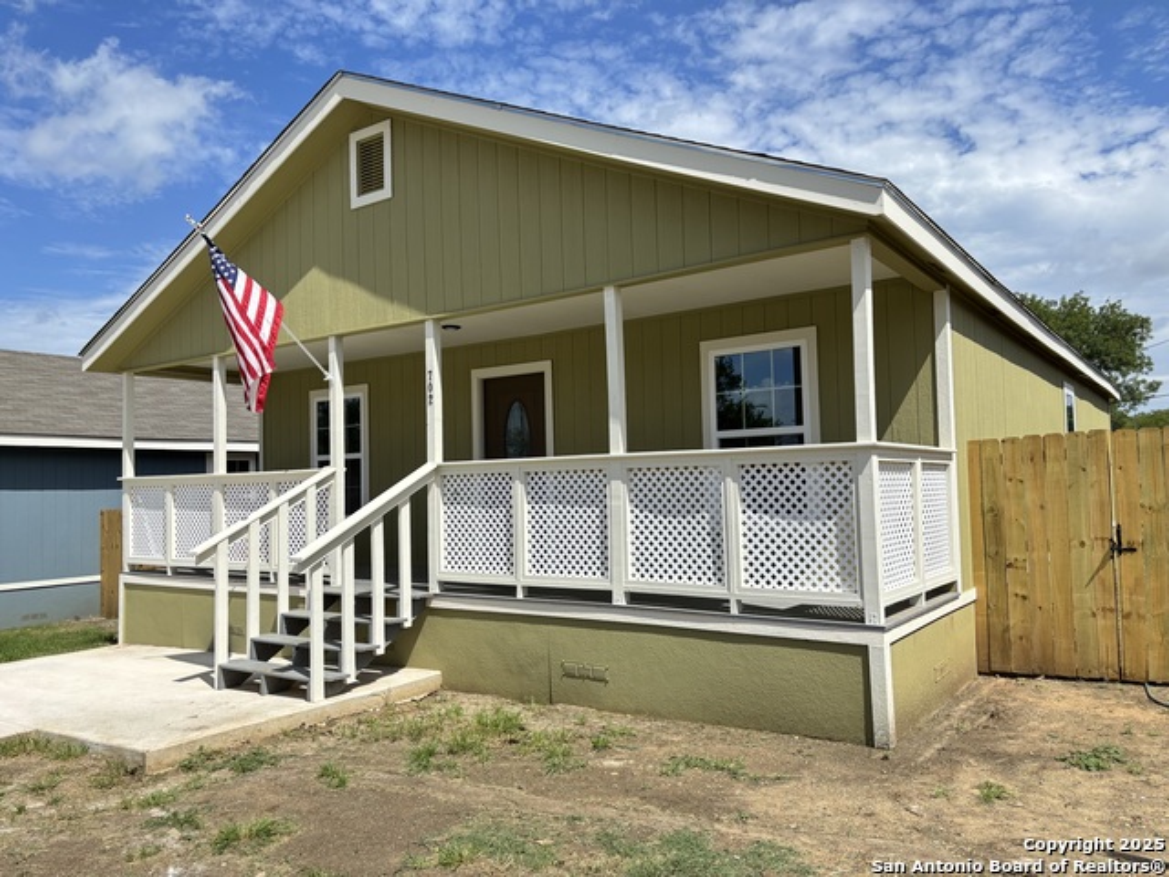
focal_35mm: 26
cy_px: 438
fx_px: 878
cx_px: 584
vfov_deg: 53.1
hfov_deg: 67.3
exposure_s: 1/3311
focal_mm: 5.96
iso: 50
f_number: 1.6
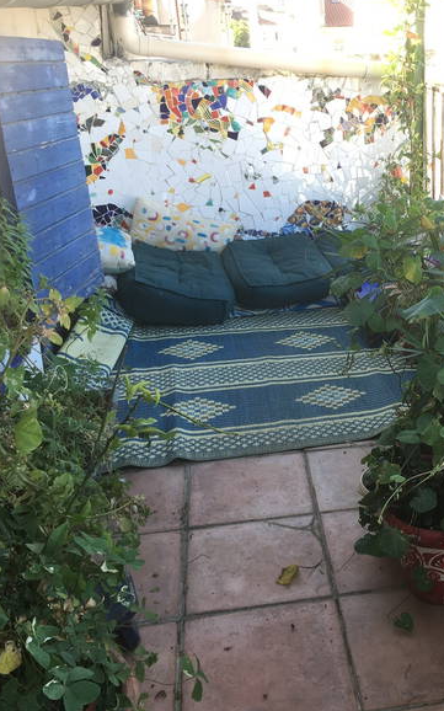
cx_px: 375
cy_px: 348
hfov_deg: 29.6
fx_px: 814
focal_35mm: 42
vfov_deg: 47.2
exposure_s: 1/100
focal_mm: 4.15
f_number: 2.2
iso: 25
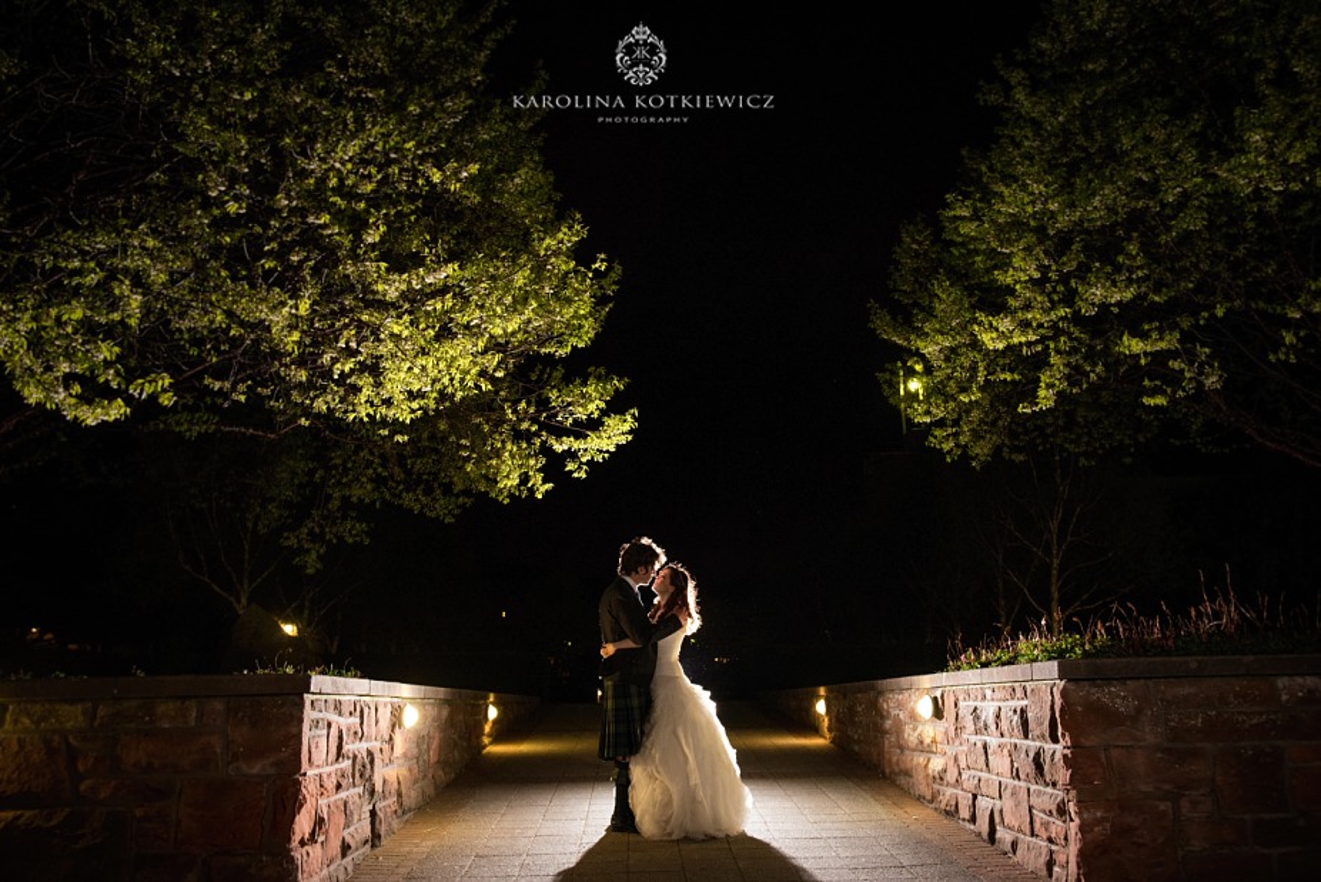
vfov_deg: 41.1
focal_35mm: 32
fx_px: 1175
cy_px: 441
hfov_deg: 58.7
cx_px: 660
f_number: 4.5
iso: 3200
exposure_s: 1/100
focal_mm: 32
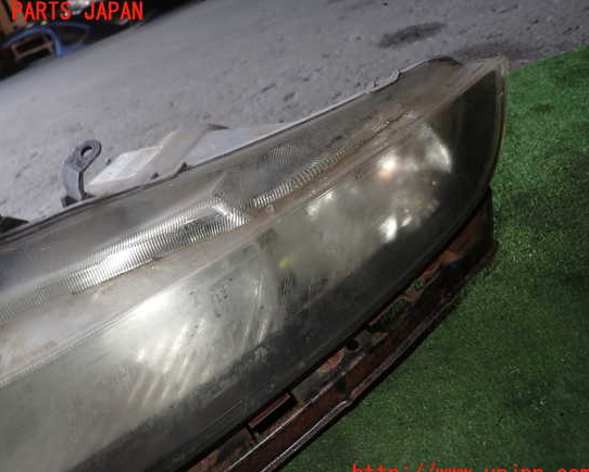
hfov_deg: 64.0
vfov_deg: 53.2
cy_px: 244
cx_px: 272
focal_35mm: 27
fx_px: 471
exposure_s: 1/30
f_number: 5.6
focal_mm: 4.5
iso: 100
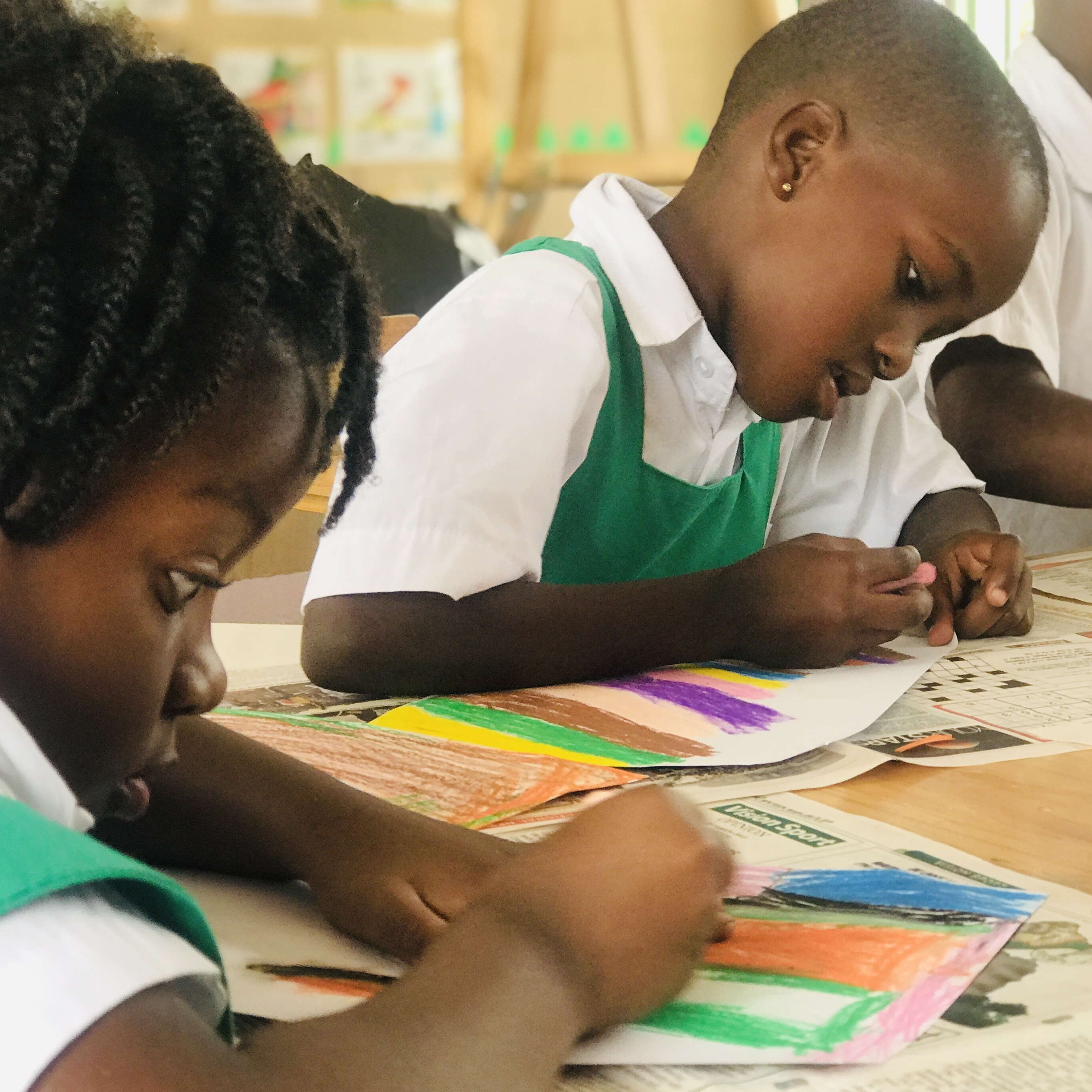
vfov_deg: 23.4
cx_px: 549
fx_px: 2641
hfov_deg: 23.4
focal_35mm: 74
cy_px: 573
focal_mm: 6.6
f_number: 2.8
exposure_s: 1/50
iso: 64
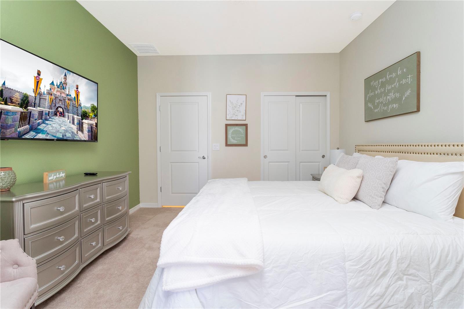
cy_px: 154
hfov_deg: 93.3
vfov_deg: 70.4
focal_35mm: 17
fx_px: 219
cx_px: 232
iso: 1000
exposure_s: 1/10
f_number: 10
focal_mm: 17
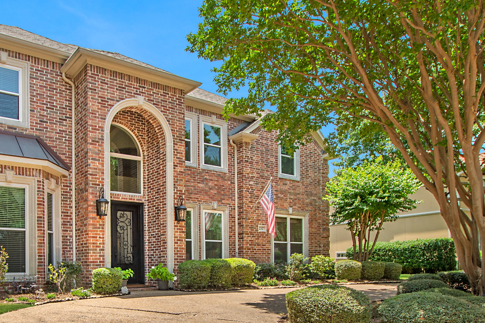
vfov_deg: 44.1
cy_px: 260
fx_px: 377
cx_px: 165
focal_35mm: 28
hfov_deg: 63.9
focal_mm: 10
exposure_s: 1/160
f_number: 8
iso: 100
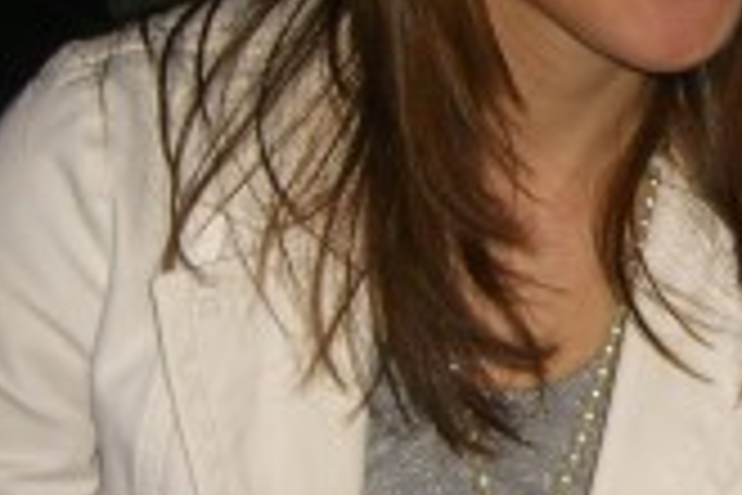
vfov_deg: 9.5
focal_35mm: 144
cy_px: 130
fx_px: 2968
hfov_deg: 14.0
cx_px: 809
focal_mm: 7.9
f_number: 2.8
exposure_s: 1/60
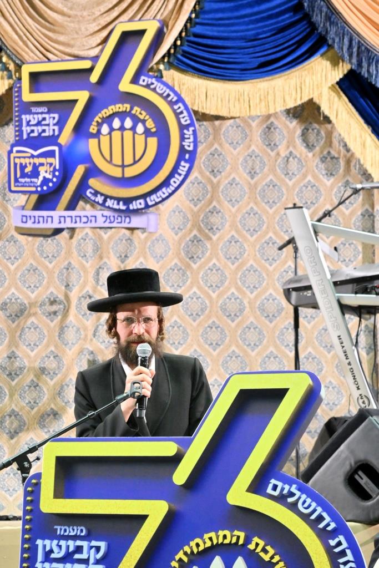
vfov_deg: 14.0
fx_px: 2320
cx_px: 190
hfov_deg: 9.3
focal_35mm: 147
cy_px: 284
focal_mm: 98
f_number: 4
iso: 2000
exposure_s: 1/200
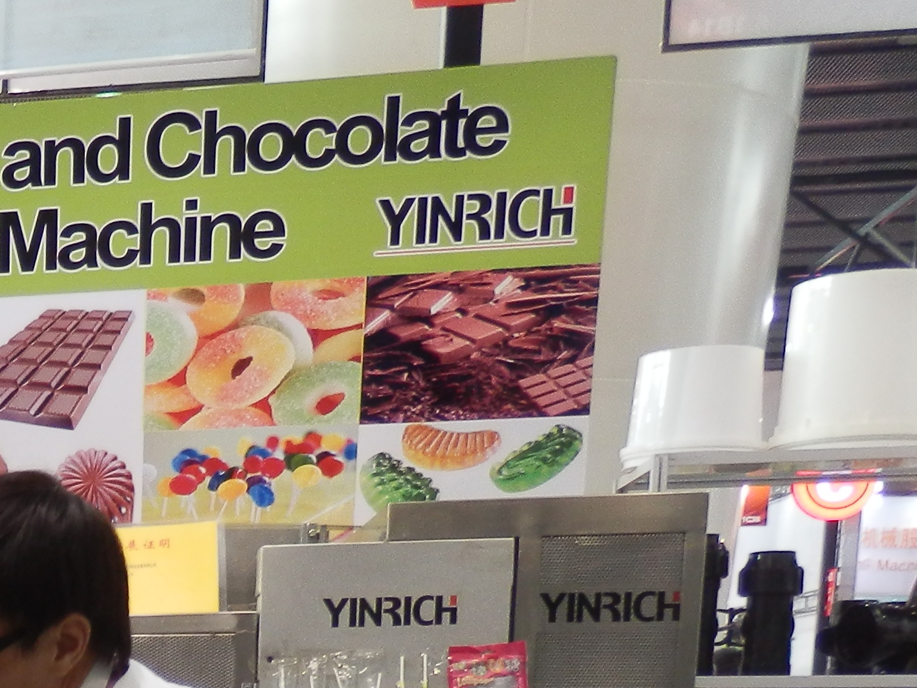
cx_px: -399
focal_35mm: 75
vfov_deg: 17.8
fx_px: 1987
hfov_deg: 22.2
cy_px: 990
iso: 160
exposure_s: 1/30
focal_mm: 4.5
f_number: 3
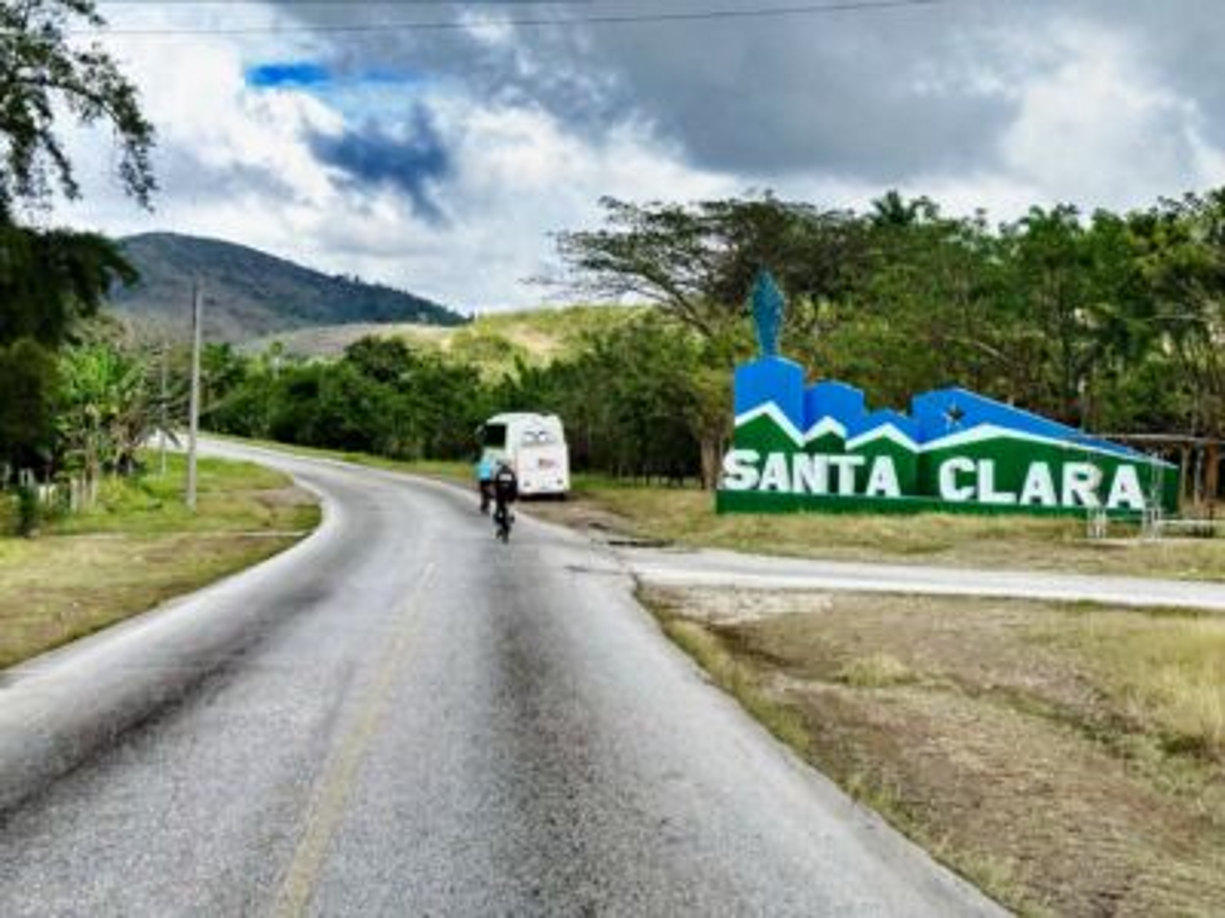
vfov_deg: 30.3
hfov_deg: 39.7
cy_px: 459
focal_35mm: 48
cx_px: 612
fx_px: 1699
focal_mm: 6.9
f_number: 1.8
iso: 64
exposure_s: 1/4566
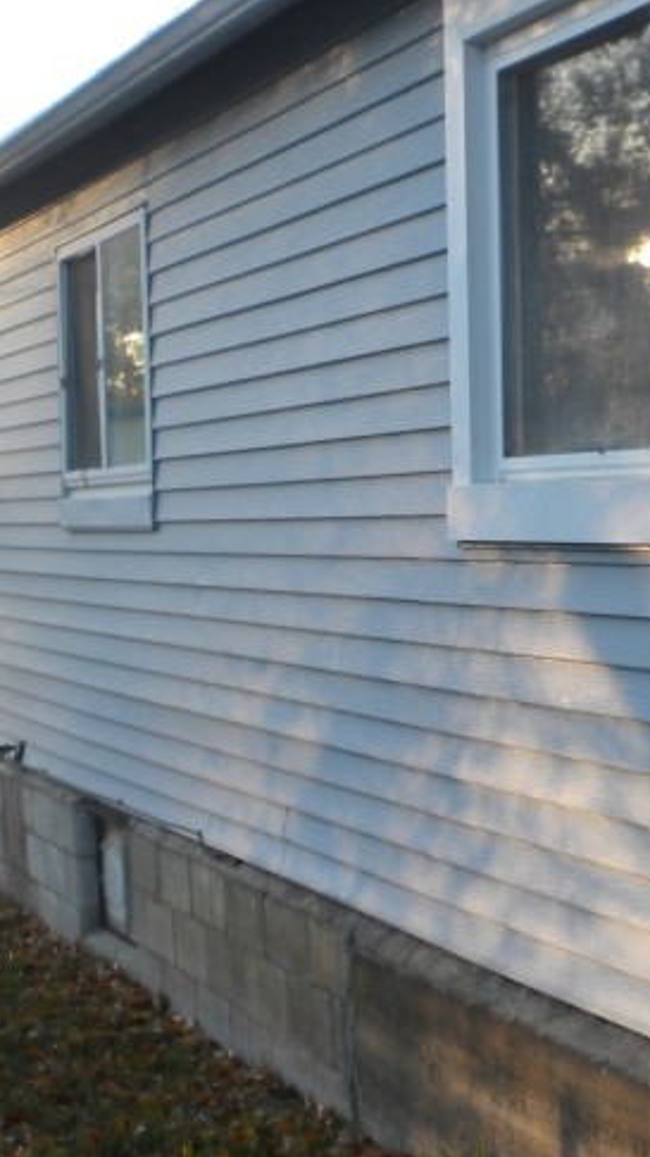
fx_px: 2607
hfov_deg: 14.2
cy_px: 588
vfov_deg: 25.0
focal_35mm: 85
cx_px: 457
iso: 64
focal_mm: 6.6
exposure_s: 1/89.6
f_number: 3.5
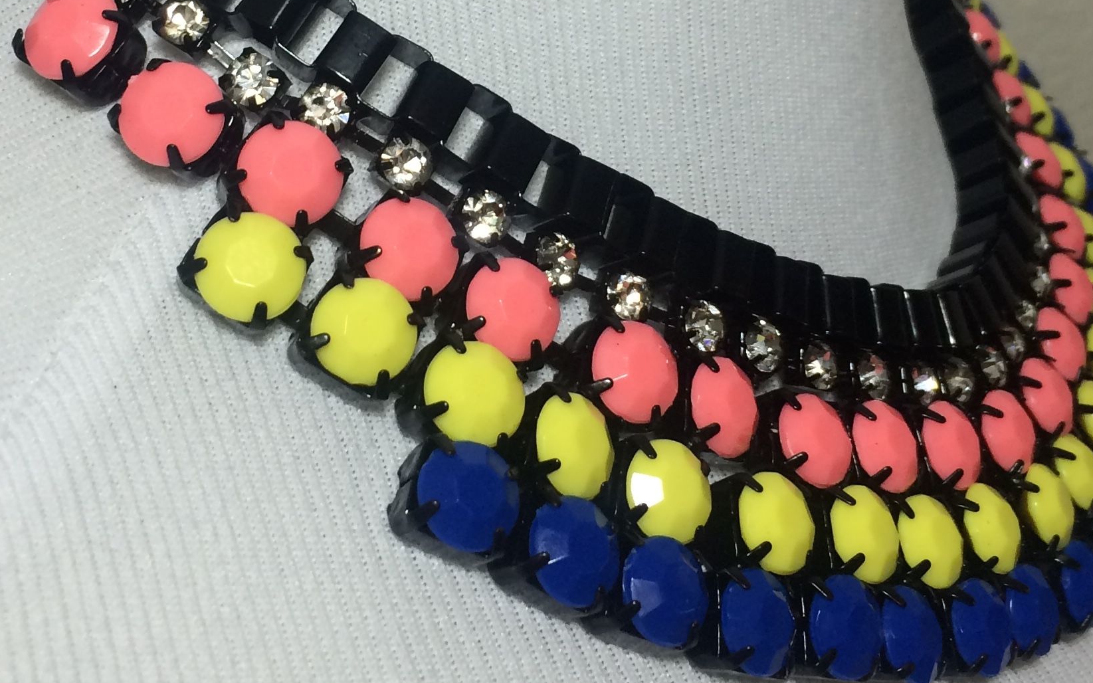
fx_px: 1817
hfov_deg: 33.4
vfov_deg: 20.9
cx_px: 458
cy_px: 97
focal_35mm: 61
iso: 32
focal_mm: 4.15
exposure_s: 1/40
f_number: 2.2
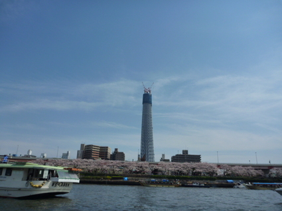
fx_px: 228
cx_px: 141
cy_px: 106
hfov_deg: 63.5
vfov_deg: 49.7
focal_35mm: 28
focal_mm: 4.9
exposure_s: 1/250
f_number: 10
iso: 125
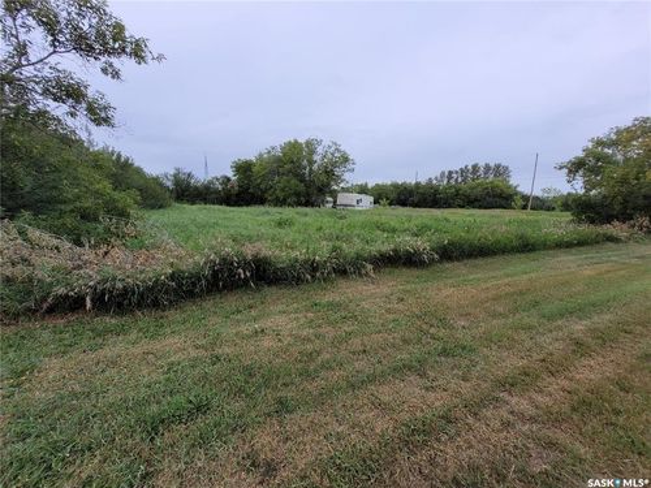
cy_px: 244
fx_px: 244
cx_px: 326
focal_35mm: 13
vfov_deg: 89.9
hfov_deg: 106.2
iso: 40
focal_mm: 1.74
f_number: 2.2
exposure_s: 1/809
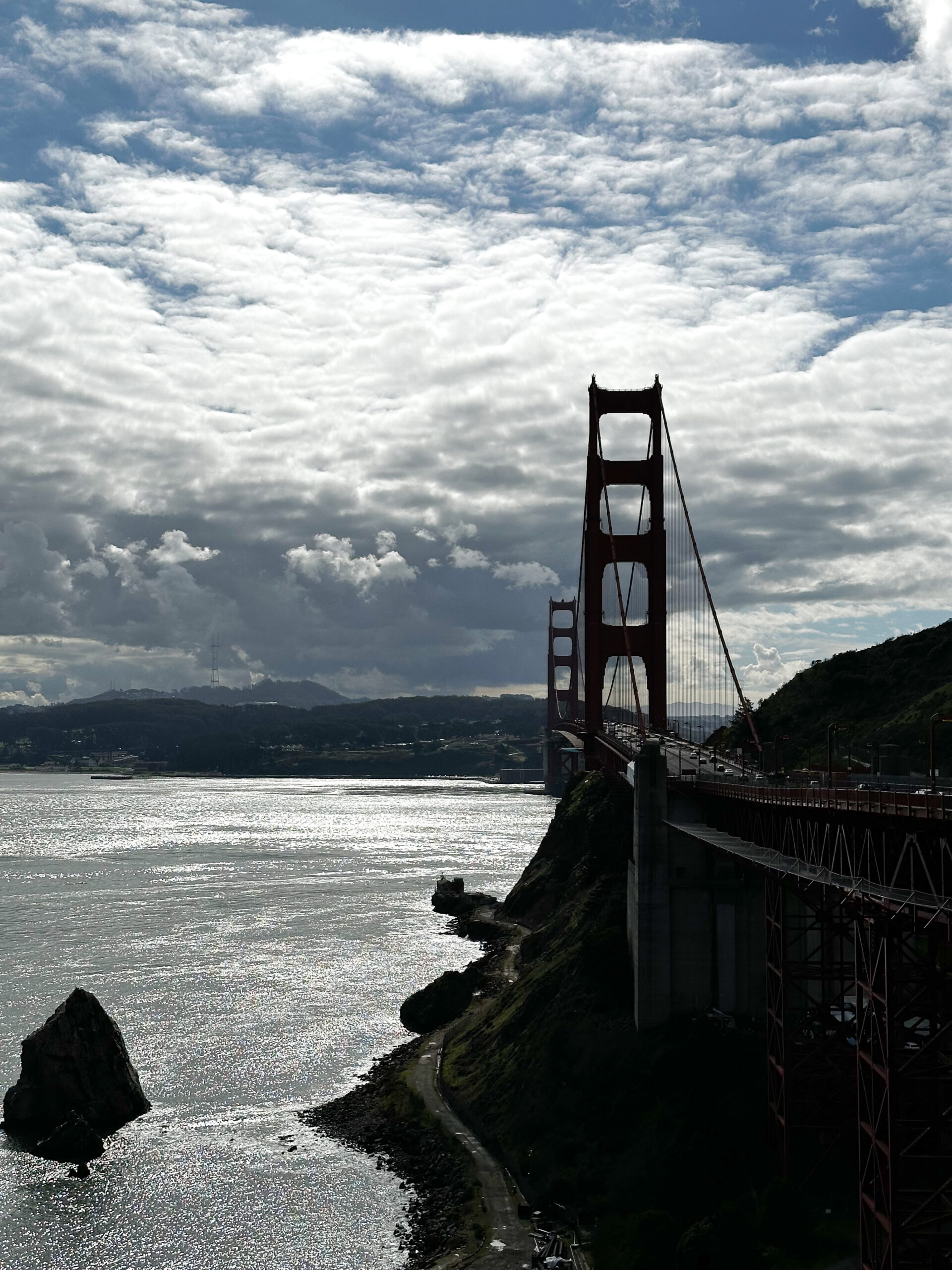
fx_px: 1760
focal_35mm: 48
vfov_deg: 39.7
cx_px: 476
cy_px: 635
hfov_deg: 30.3
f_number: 1.78
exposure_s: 1/18868
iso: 50
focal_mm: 6.86
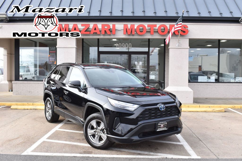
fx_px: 242
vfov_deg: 36.8
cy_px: 80
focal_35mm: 36
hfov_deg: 53.1
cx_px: 121
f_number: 8
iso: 360
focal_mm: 24
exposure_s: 1/250
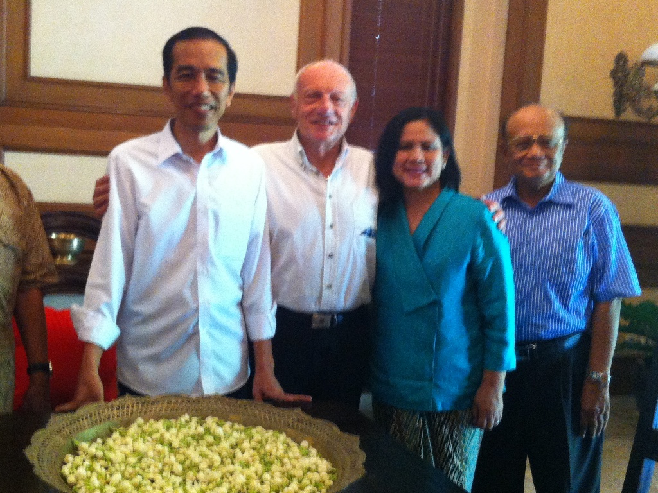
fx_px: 665
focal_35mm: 35
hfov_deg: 52.6
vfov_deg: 40.7
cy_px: 246
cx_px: 329
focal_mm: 3.85
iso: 320
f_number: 2.8
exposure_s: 1/15
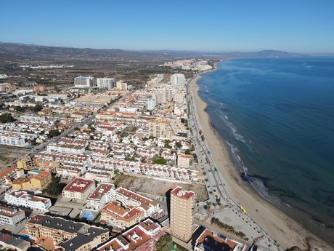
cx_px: 167
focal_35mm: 24
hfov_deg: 71.6
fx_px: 232
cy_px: 126
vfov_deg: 56.8
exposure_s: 1/1250
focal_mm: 4.5
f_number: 2.8
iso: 100
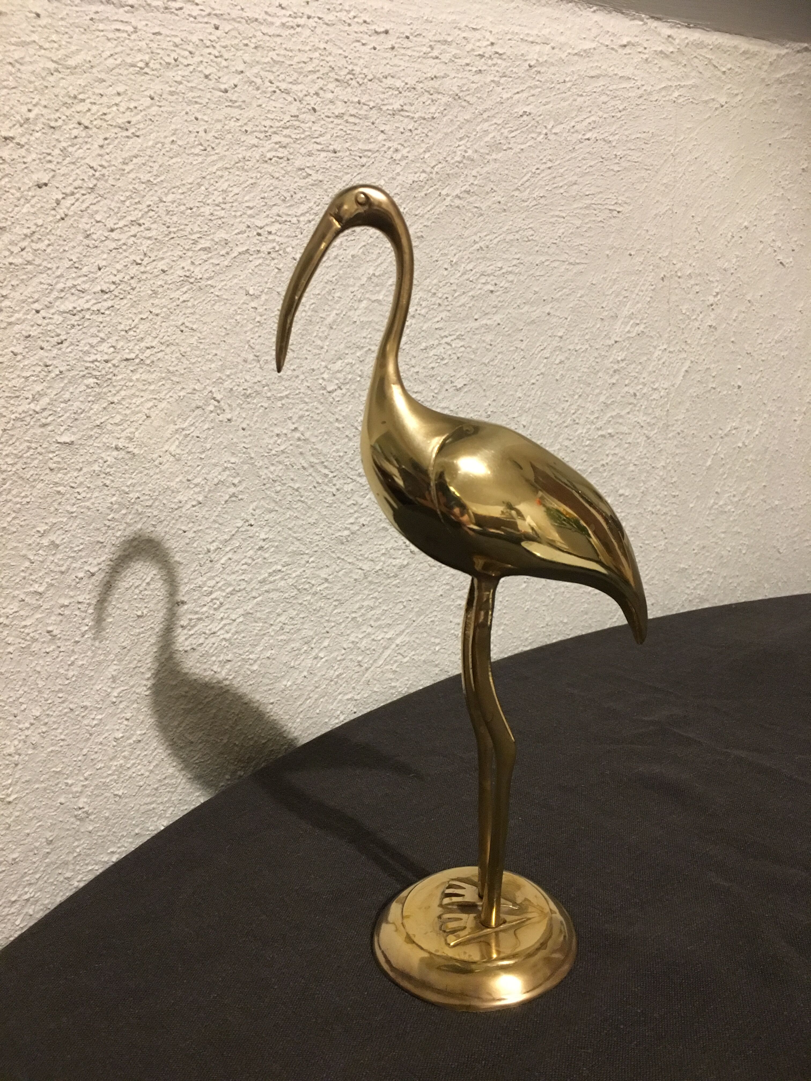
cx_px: 406
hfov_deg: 48.2
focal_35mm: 29
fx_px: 906
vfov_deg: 61.7
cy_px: 540
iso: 200
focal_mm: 4.15
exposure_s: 1/25
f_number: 2.2
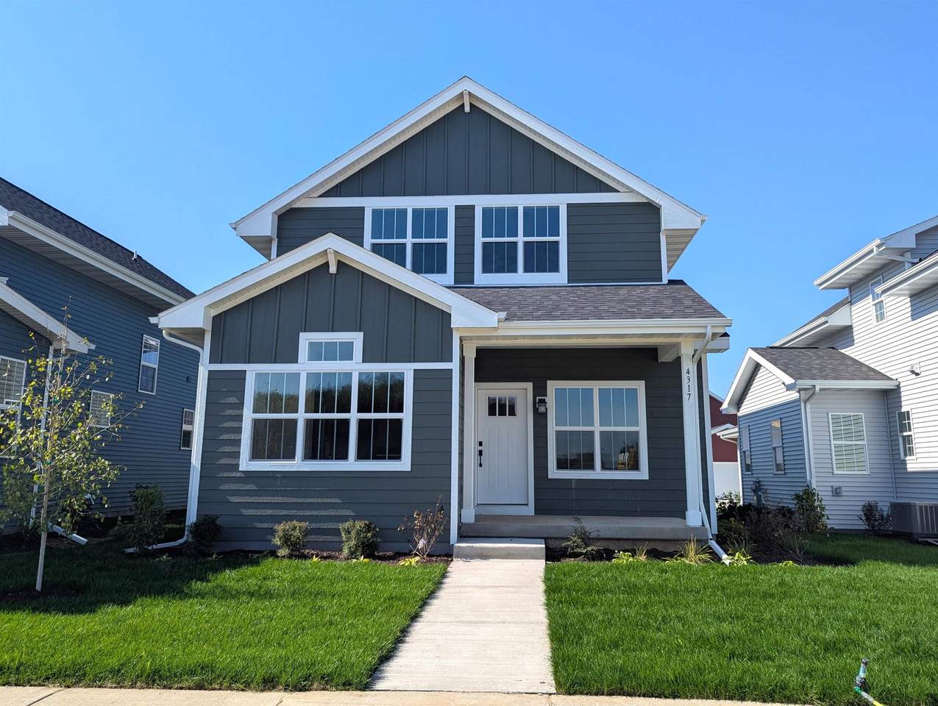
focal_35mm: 24
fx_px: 651
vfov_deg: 56.9
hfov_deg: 71.5
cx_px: 469
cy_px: 353
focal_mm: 6.81
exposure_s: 1/1770
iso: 43
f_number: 1.85
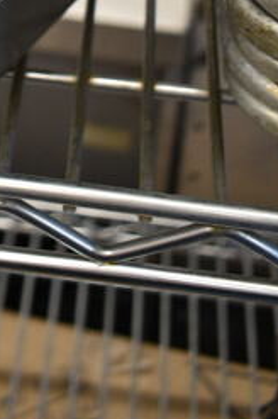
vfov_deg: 17.5
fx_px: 1162
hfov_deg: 13.4
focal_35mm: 100
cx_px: -31
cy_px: -274
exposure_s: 1/30
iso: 400
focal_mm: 18
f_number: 3.5
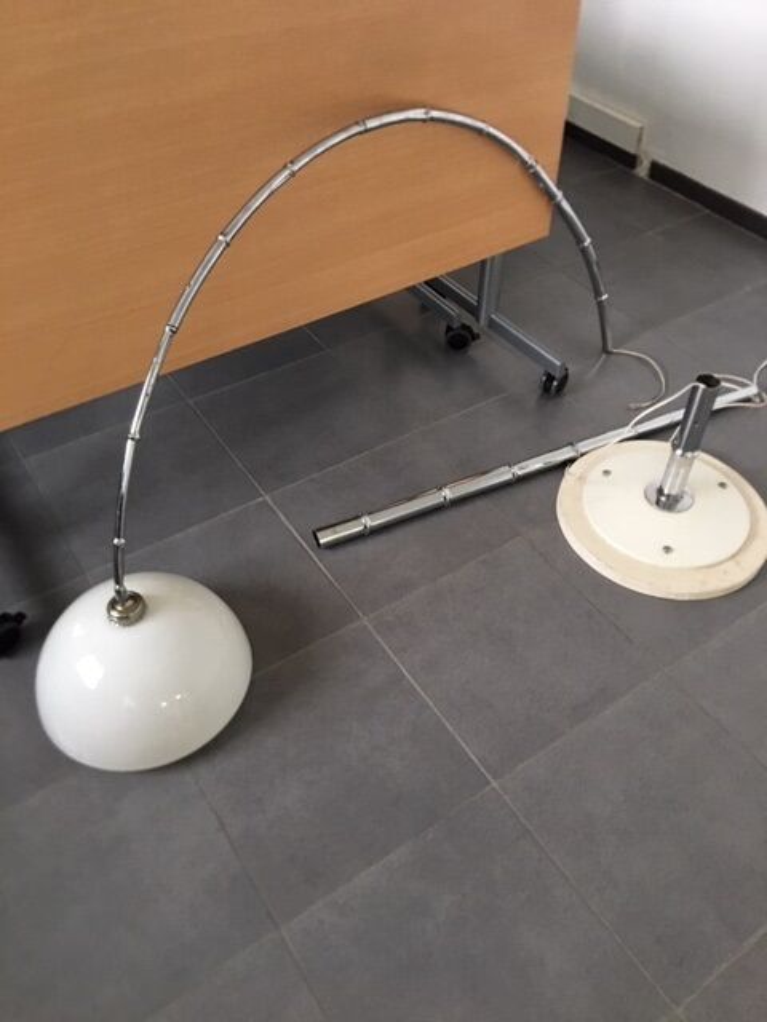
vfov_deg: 61.7
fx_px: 857
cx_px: 384
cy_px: 511
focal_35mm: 29
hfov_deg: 48.2
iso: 100
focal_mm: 4.15
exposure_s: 1/17
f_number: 2.2
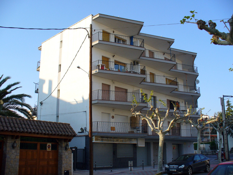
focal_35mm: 37
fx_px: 249
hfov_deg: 50.1
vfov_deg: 38.7
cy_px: 88
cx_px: 116
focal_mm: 6.1
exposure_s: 1/200
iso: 80
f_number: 5.6
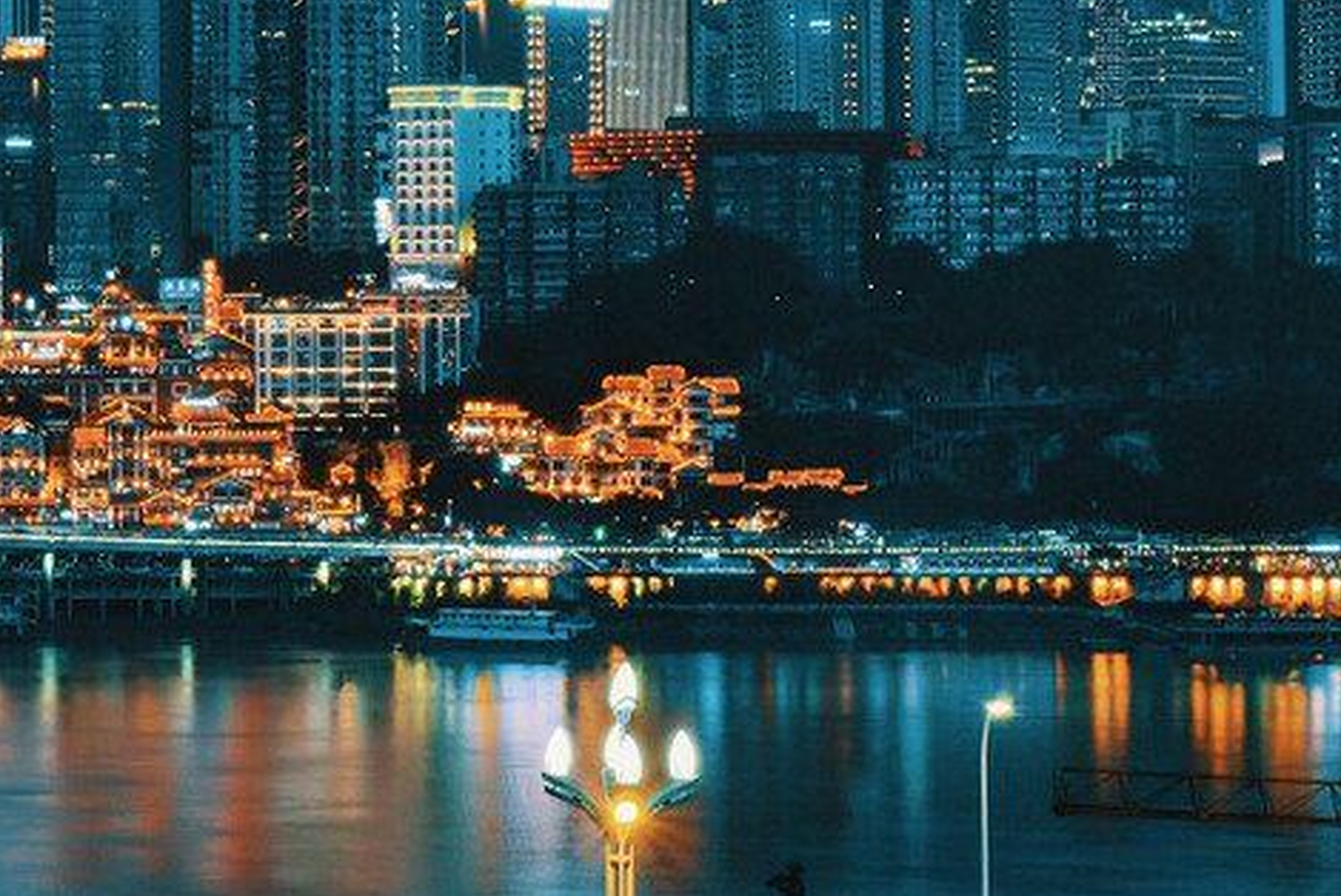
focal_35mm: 97
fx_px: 3615
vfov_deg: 14.1
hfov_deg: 19.9
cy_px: 224
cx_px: -188
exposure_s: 6
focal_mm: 38
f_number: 22
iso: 50
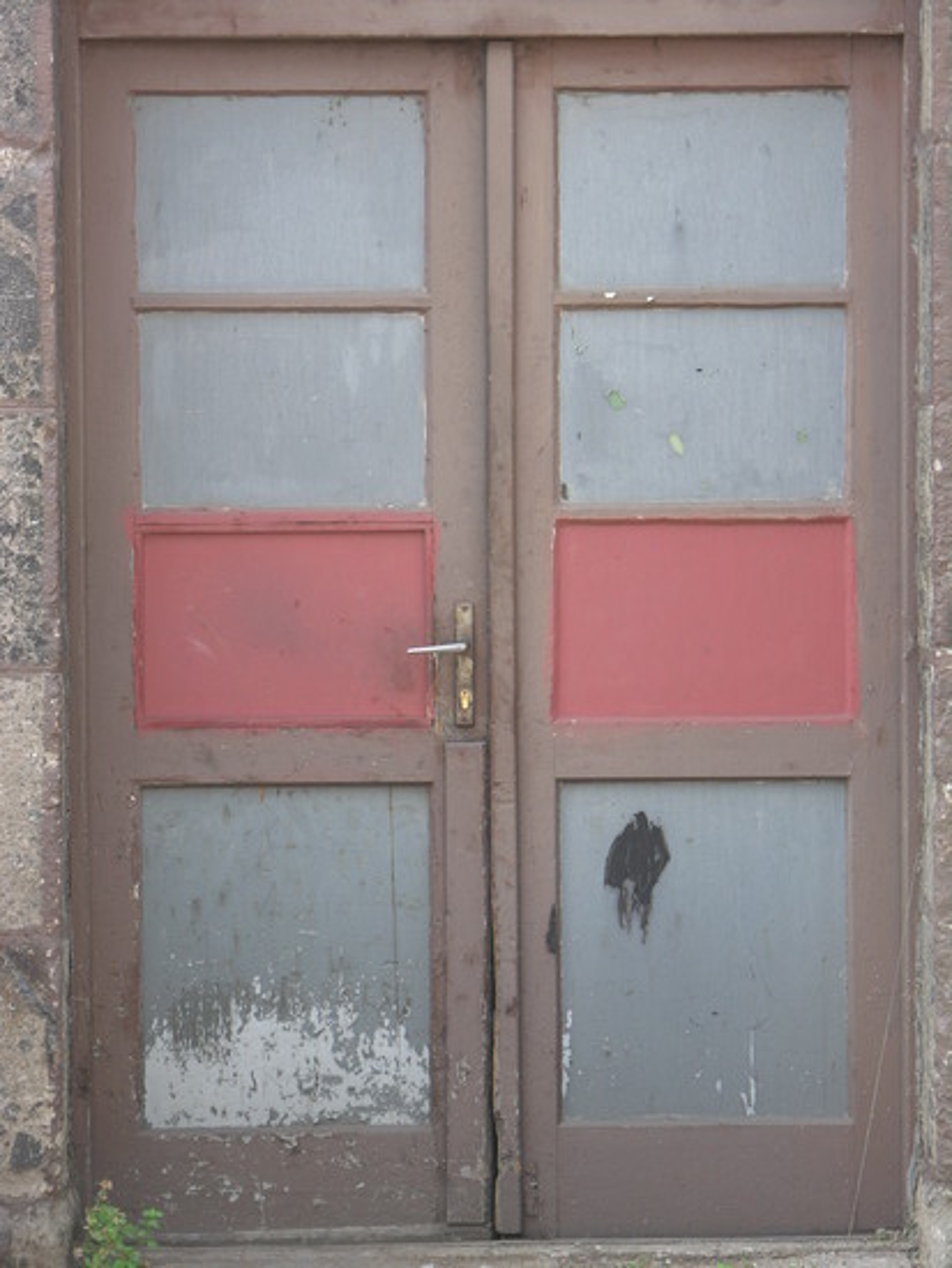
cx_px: 476
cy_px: 634
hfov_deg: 10.5
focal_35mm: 141
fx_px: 5166
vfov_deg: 14.0
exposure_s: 1/47.6
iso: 50
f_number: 3.8
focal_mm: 35.9
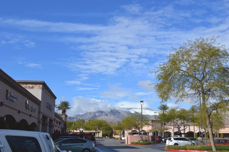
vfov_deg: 29.8
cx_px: 114
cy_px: 76
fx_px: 286
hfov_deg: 43.6
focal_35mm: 45
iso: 100
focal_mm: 30
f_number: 8
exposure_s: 1/320
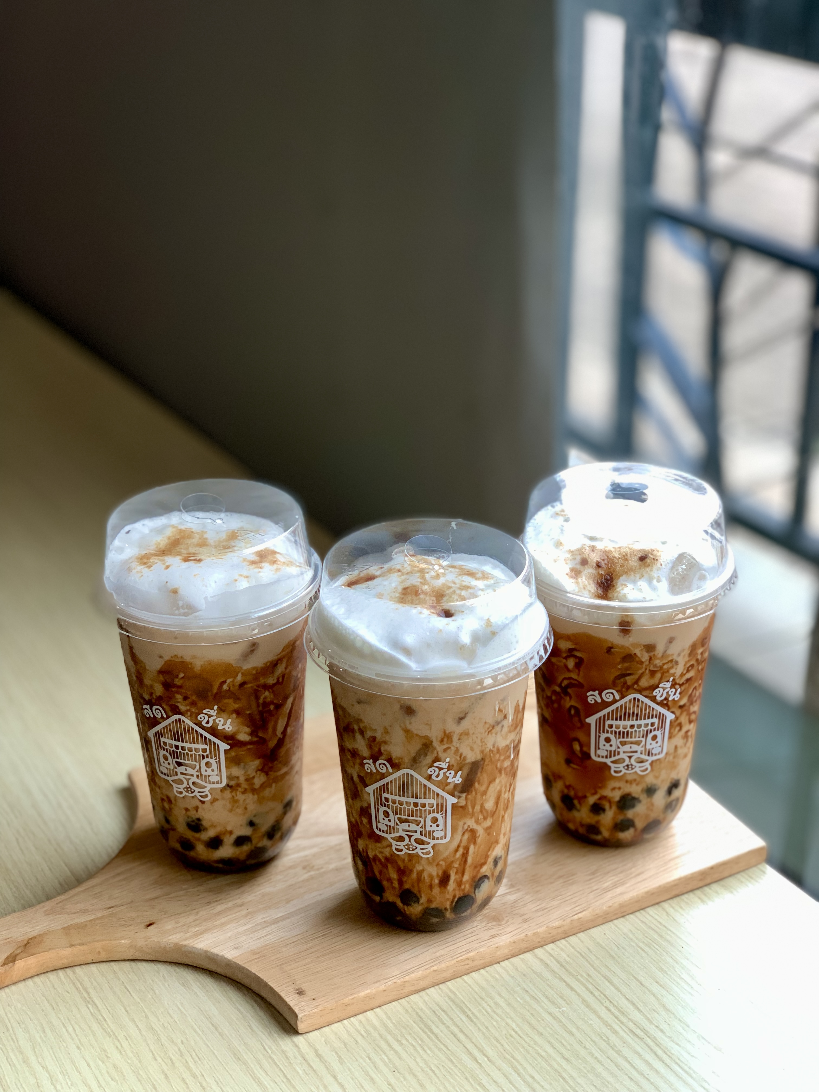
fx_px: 1640
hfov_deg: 28.0
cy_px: 546
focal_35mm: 52
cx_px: 410
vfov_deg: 36.8
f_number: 2.4
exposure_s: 1/100
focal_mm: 6
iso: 80
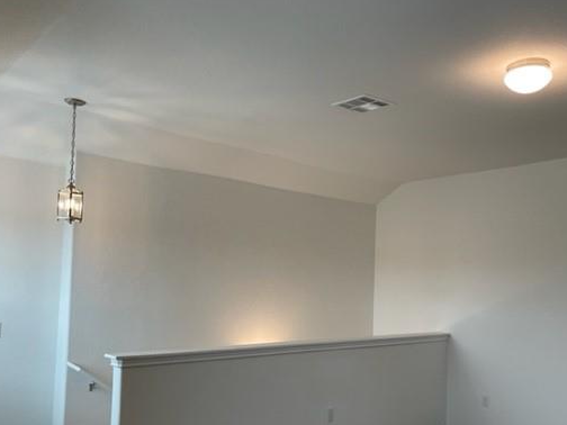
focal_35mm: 33
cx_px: 328
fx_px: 541
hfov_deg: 55.1
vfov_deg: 42.6
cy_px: 265
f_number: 1.6
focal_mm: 4.2
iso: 100
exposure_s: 1/120
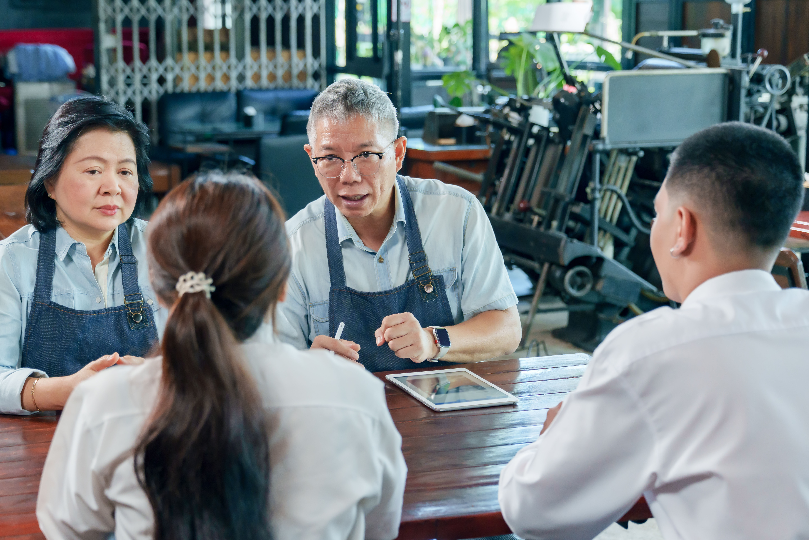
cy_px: 304
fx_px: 1551
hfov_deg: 29.2
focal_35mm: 69
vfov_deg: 19.7
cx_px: 348
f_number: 4
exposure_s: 1/160
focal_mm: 59
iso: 800
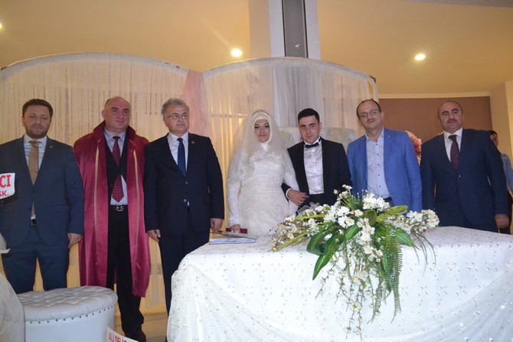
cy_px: 171
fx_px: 385
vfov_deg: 48.0
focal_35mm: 27
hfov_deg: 67.4
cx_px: 256
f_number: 3.5
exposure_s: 1/60
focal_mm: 18
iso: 2800
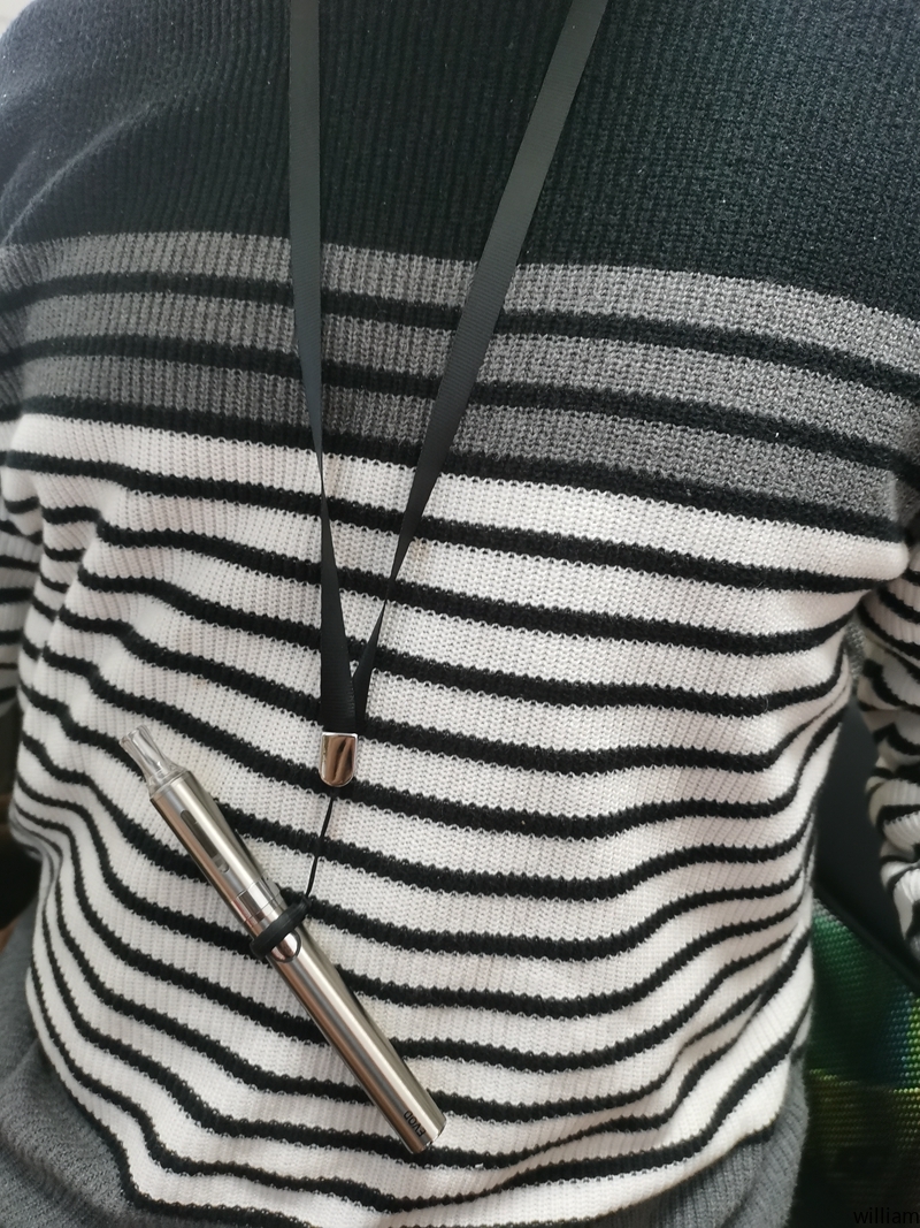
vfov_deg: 65.3
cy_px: 614
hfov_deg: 51.3
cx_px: 460
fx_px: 957
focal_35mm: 27
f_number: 1.8
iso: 500
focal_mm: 5.58
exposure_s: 1/25.7
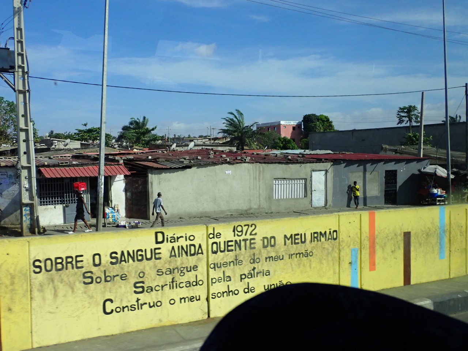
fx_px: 487
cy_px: 176
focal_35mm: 36
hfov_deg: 51.4
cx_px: 234
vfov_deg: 39.7
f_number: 3.5
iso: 250
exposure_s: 1/640
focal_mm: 6.37
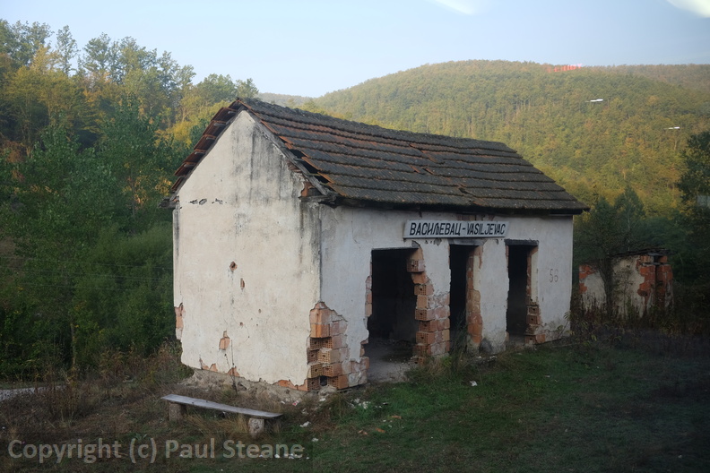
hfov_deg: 54.4
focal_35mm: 35
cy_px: 236
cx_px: 355
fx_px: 690
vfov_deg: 37.9
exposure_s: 1/140
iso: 200
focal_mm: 23.3
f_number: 3.2
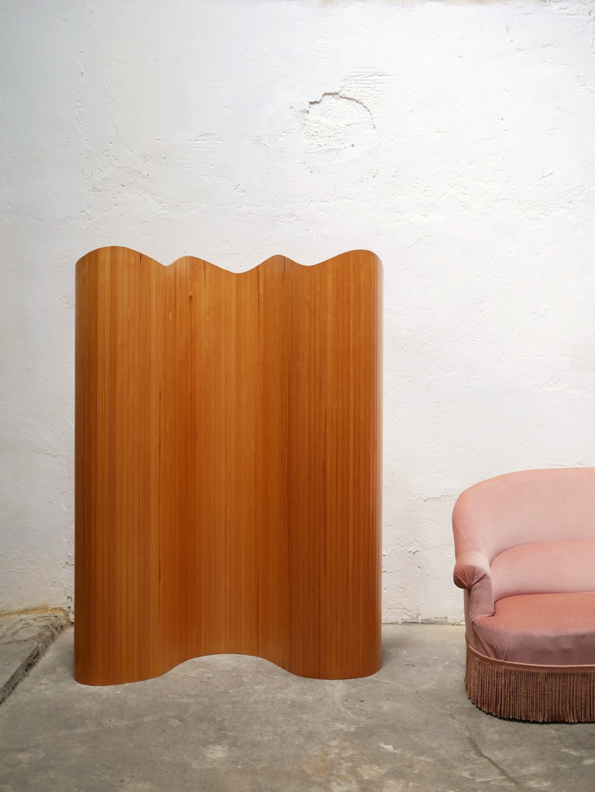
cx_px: 298
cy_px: 396
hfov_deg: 36.0
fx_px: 916
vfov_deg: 46.8
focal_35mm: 40
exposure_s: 1/60
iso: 250
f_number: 1.7
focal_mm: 20
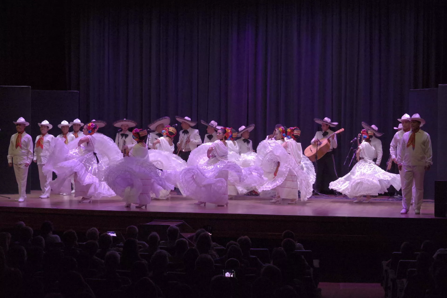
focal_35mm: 70
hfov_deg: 28.8
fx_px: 869
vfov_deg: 19.5
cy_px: 149
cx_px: 224
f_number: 4.5
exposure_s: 1/400
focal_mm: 70
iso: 6400
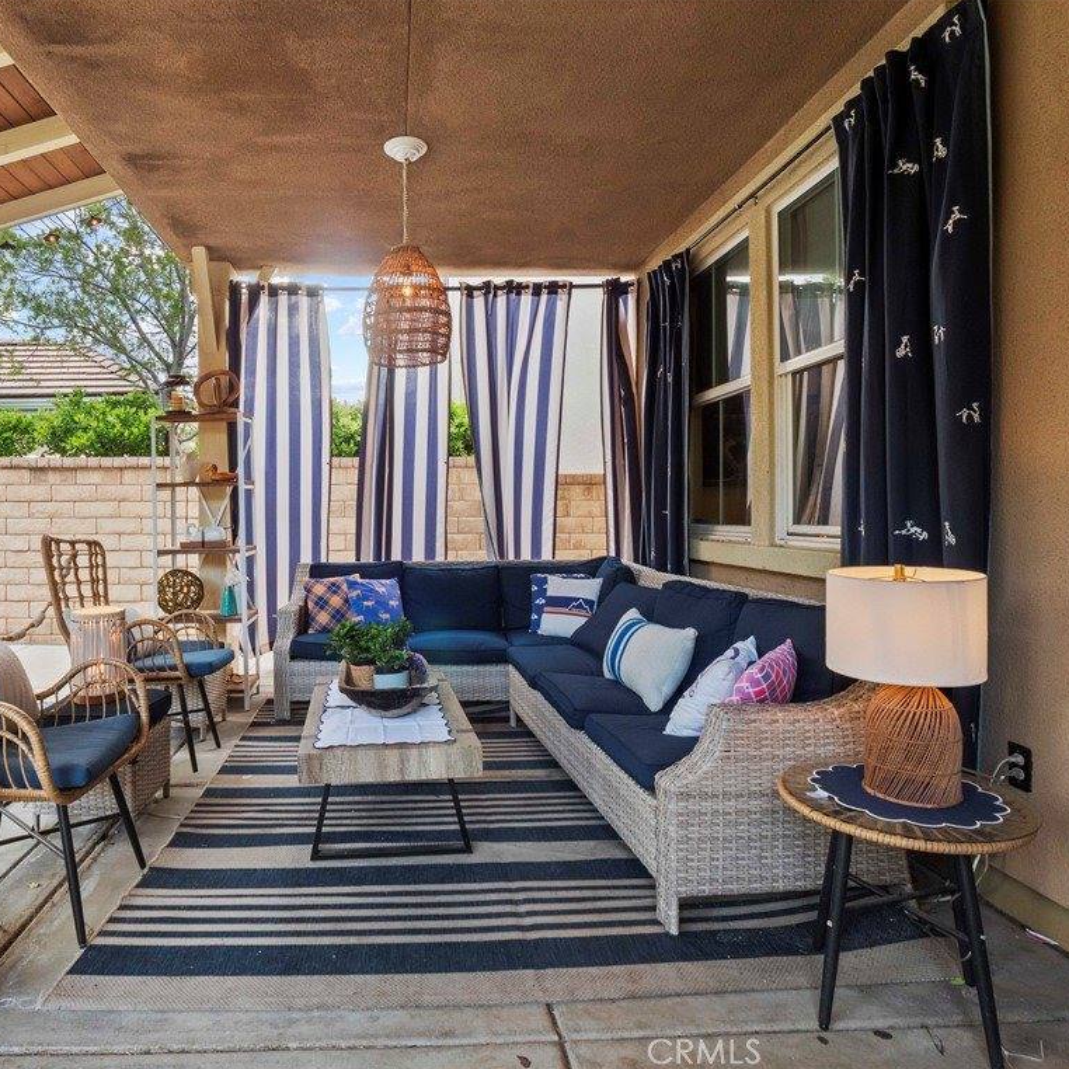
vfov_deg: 77.7
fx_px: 664
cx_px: 390
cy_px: 533
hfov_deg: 76.1
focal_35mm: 19
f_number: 7.1
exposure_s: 1/15
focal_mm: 8
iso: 320
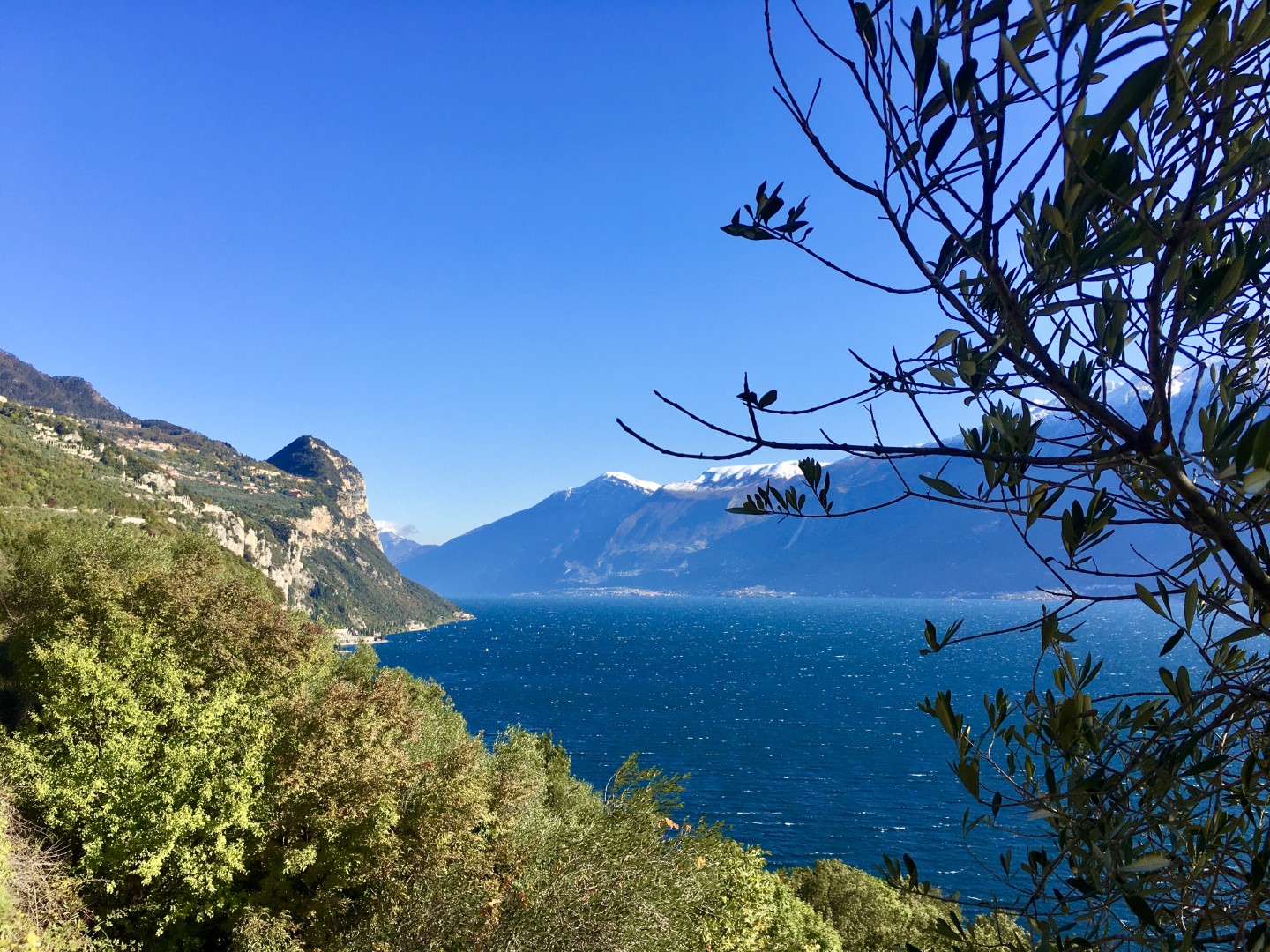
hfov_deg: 61.7
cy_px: 476
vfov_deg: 48.2
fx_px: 1064
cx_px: 635
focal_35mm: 29
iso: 25
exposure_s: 1/1054
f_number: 2.2
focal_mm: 4.15
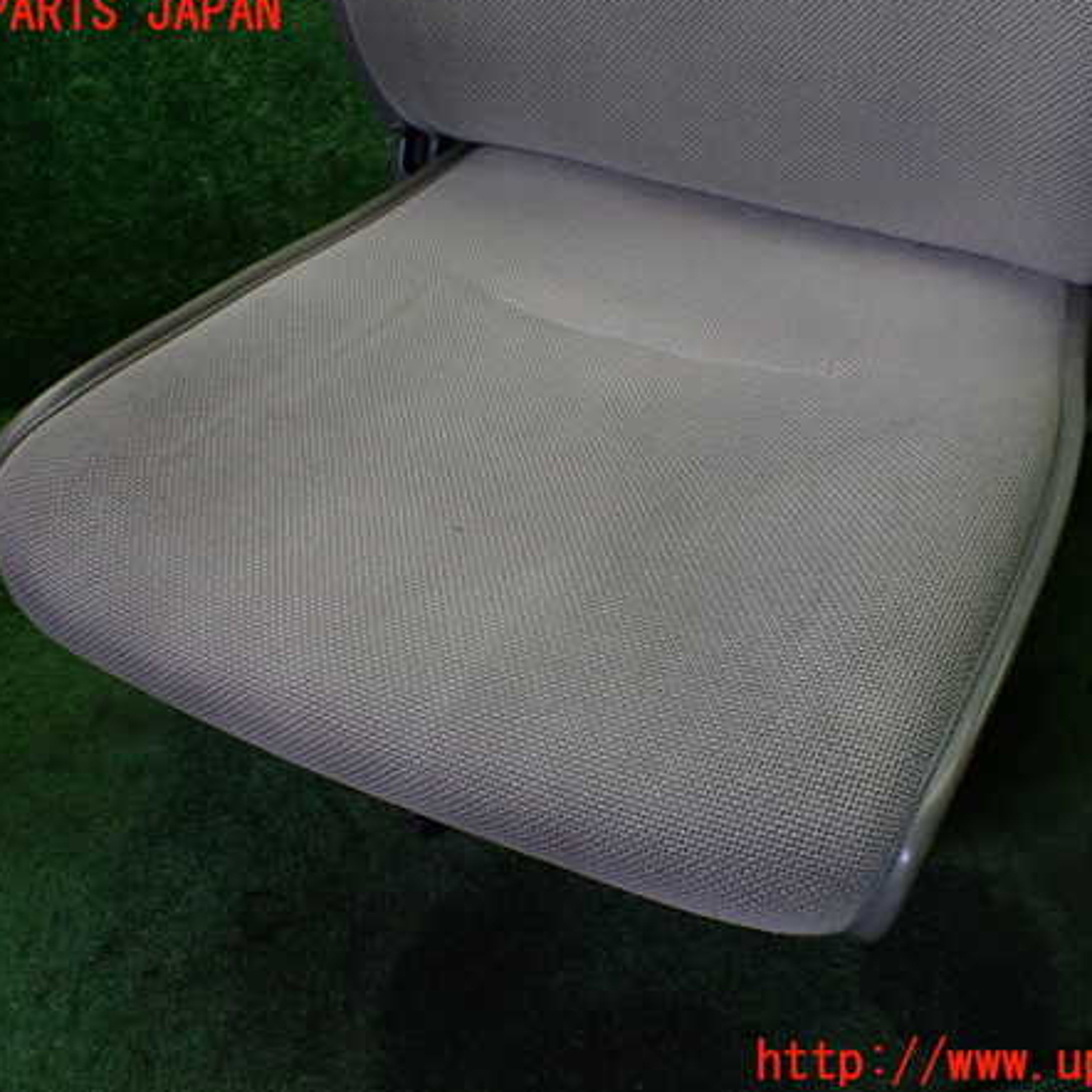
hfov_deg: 46.0
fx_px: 1285
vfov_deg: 46.0
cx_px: 573
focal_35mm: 36
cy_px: 539
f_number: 2.3
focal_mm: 5.4
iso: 250
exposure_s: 1/125
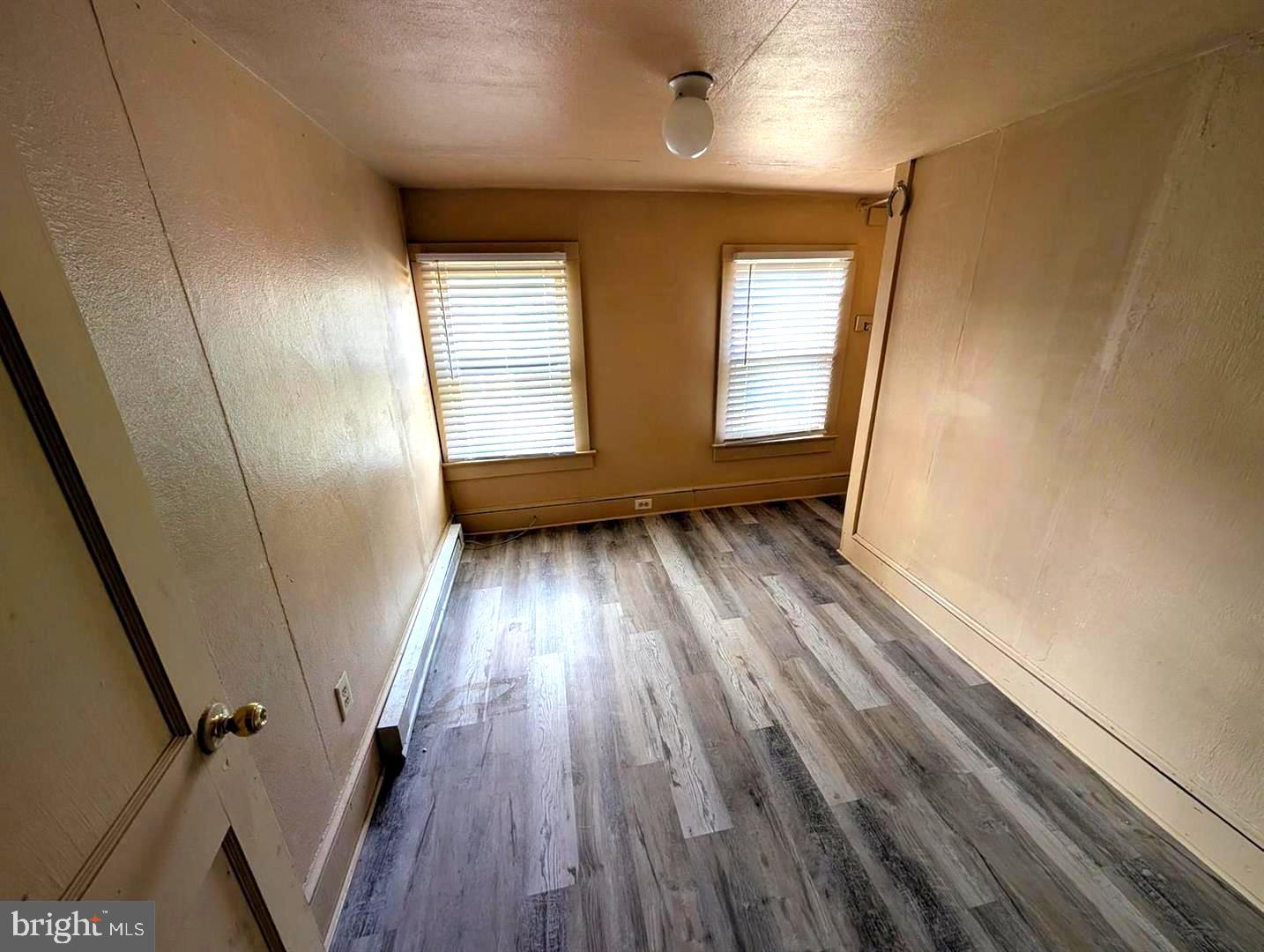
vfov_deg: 94.7
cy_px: 476
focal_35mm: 12
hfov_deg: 110.5
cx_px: 632
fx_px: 439
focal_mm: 2.02
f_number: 1.7
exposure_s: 1/36.7
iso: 50
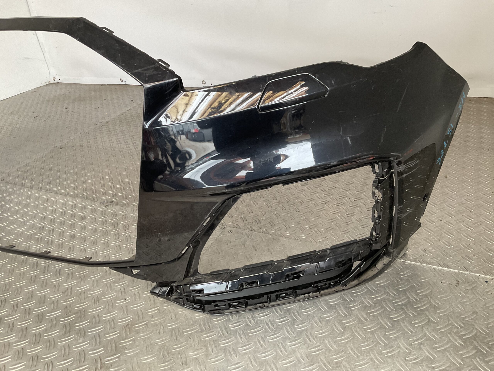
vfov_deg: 48.2
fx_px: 414
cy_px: 186
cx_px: 247
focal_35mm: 29
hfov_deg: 61.7
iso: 100
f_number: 1.8
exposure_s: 1/60
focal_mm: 3
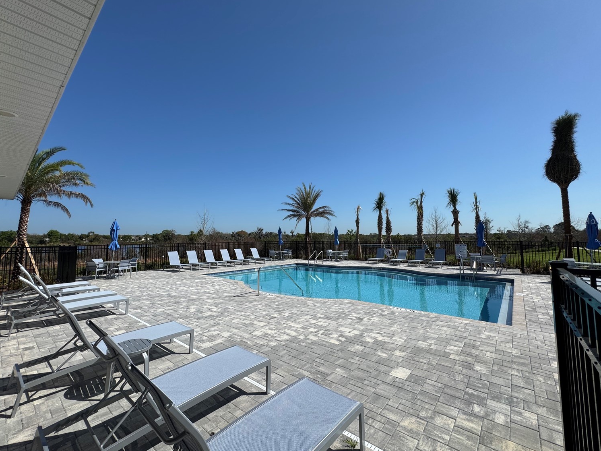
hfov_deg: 98.1
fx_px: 260
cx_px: 293
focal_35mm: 15
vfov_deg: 81.7
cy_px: 221
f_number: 2.2
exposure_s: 1/3390
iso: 50
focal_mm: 2.22
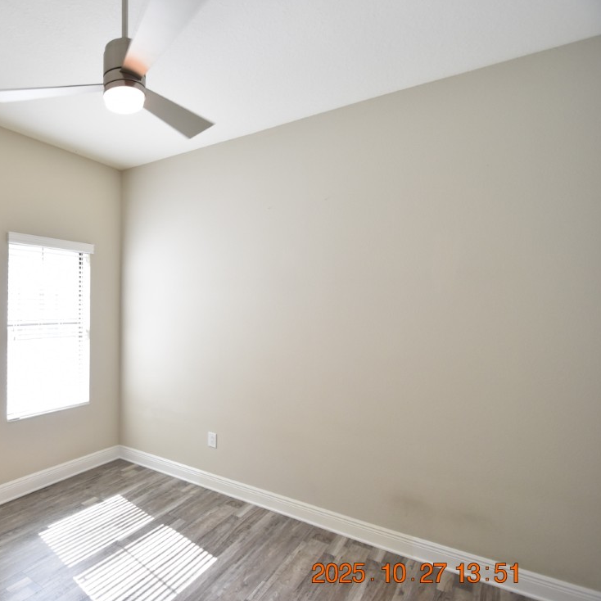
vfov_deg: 74.8
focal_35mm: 20
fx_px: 393
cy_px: 306
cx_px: 138
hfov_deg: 69.1
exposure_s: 1/250
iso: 800
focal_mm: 10
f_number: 3.5
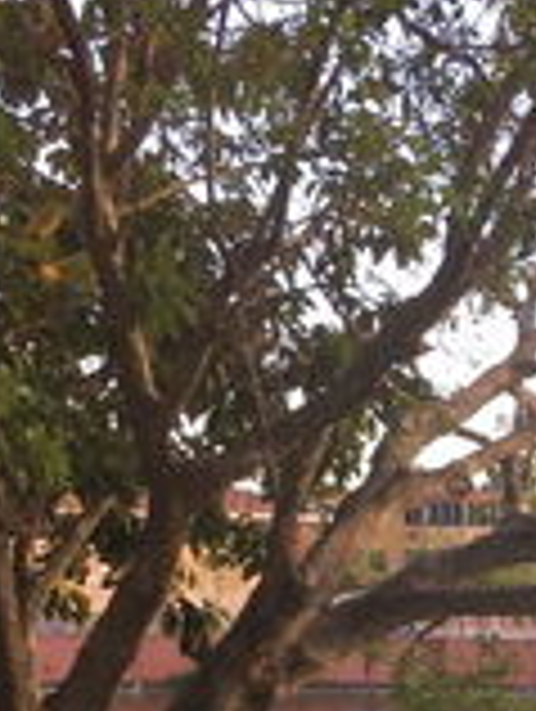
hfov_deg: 16.9
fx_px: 1730
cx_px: 640
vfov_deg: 21.5
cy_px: 862
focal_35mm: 84
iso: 32
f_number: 2.2
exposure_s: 1/120
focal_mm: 4.15
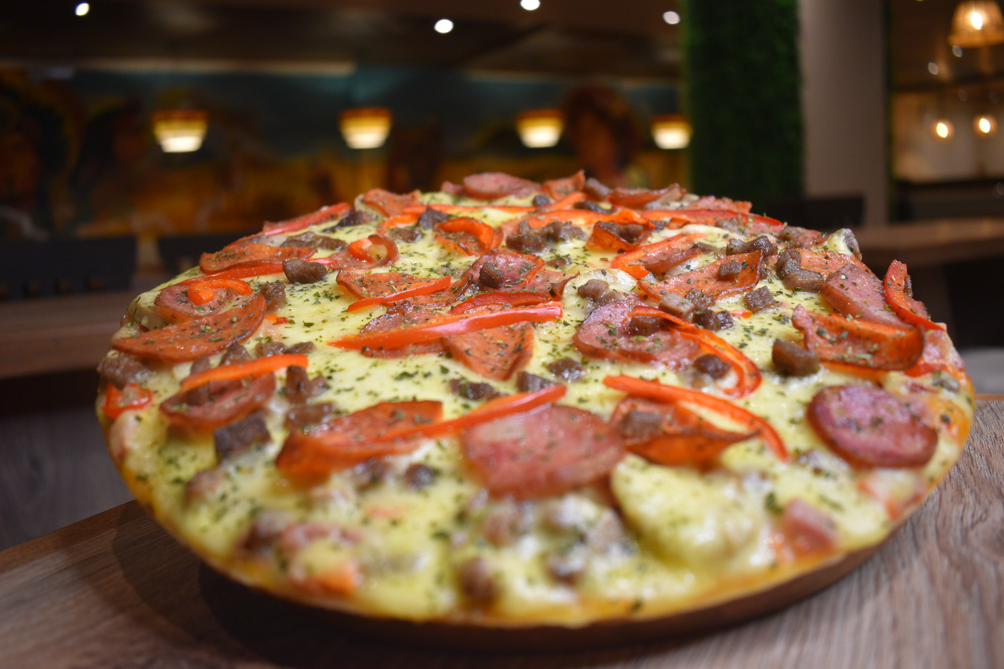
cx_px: 502
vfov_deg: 43.6
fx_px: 837
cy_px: 334
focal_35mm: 30
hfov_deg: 61.9
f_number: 3.5
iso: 900
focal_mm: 20
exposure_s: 1/125
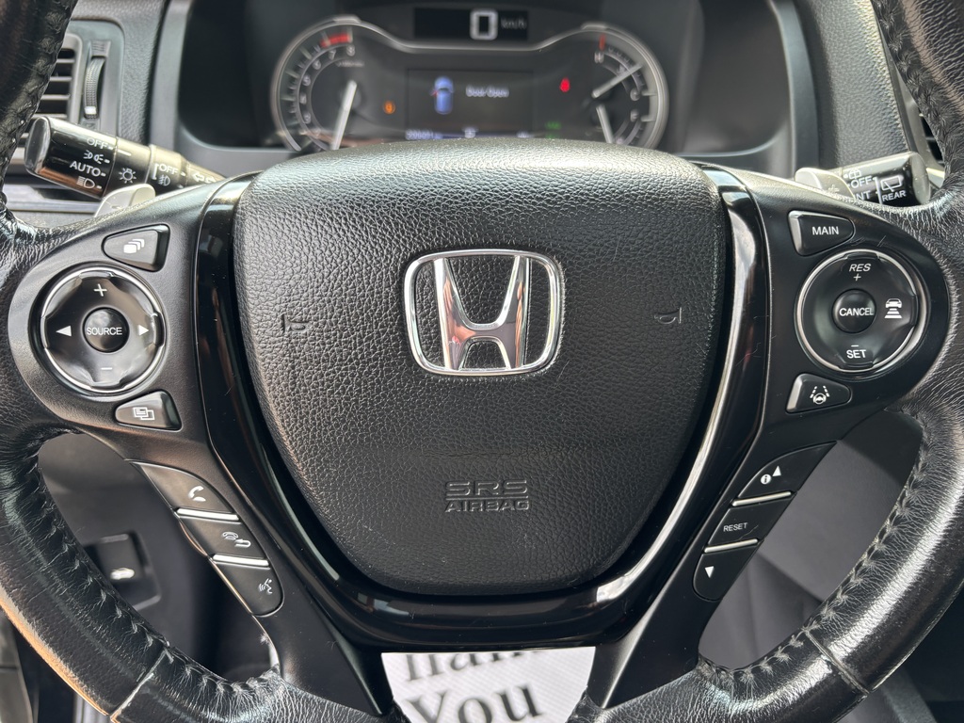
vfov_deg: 53.1
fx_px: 724
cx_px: 482
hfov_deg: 67.3
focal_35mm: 26
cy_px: 362
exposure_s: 1/121
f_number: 1.6
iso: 64
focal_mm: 5.96
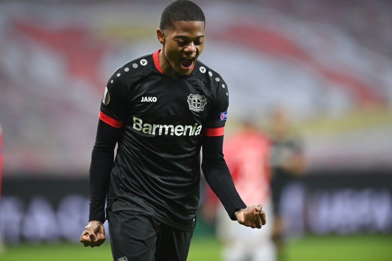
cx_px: 196
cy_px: 130
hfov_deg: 5.2
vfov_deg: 3.4
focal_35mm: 400
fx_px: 4356
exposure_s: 1/2000
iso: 2500
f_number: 3.5
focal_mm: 400
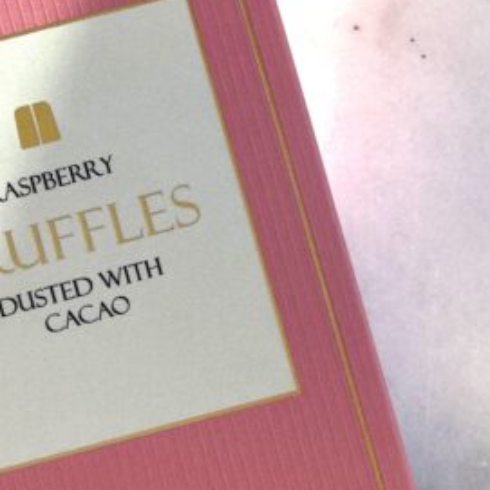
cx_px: 72
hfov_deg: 6.8
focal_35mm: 257
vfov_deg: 6.8
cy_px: 237
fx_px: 4116
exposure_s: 1/100
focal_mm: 9
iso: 32
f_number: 2.8
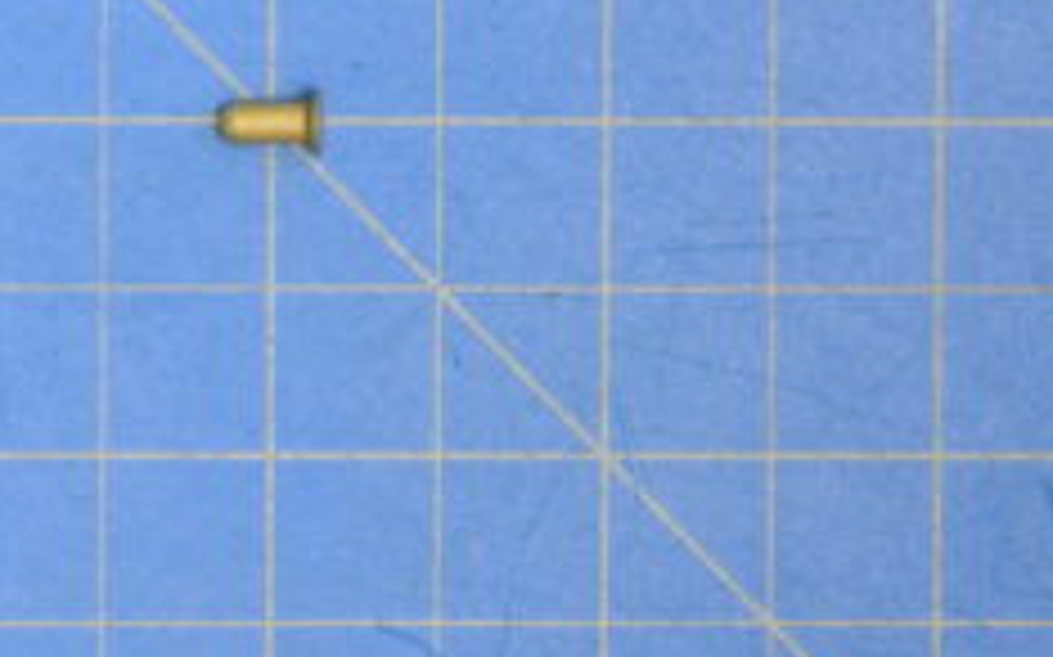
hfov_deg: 3.6
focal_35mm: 588
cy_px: 126
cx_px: 279
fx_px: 16866
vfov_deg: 2.2
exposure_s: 1/8
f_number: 8
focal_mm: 200
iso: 6400
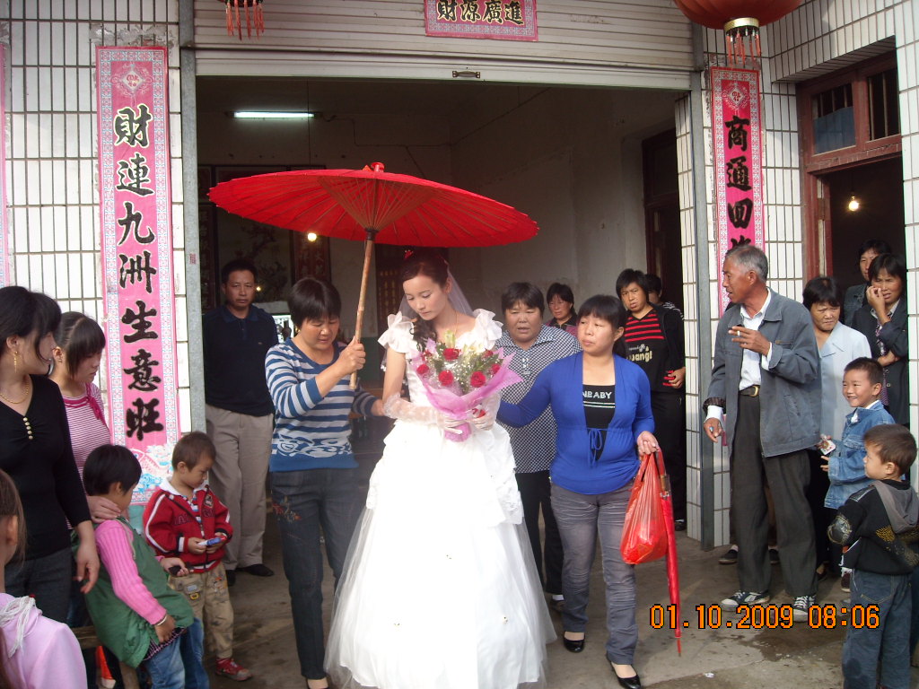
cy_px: 344
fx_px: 929
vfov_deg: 40.7
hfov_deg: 52.6
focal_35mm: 35
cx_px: 460
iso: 64
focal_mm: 5.7
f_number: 2.8
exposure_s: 1/228
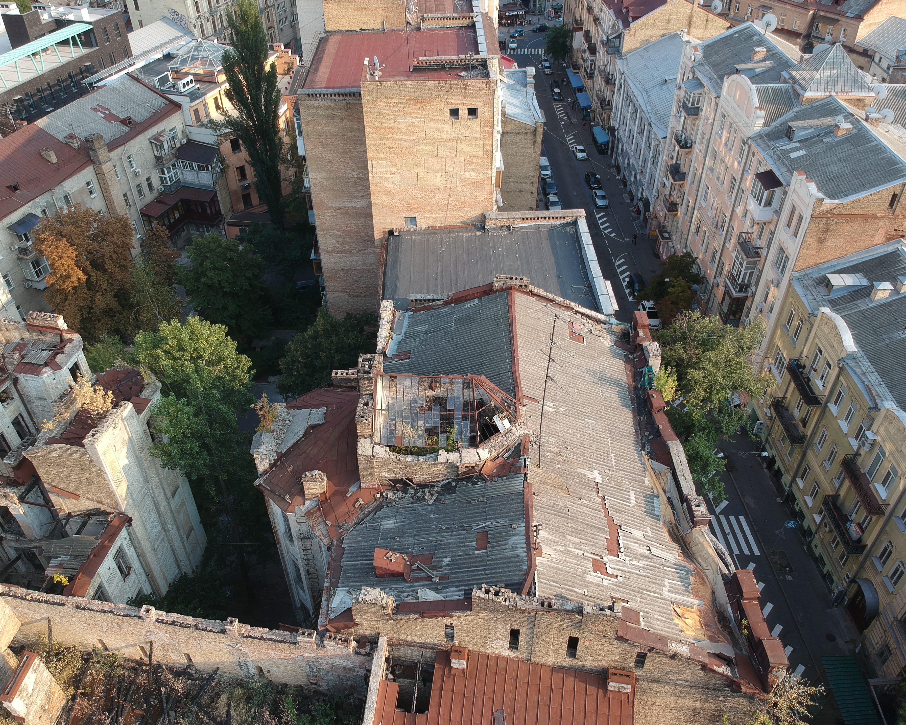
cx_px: 444
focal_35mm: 27
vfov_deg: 53.2
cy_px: 374
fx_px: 724
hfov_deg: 64.1
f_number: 2.6
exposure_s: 1/320
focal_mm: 4.49
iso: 100
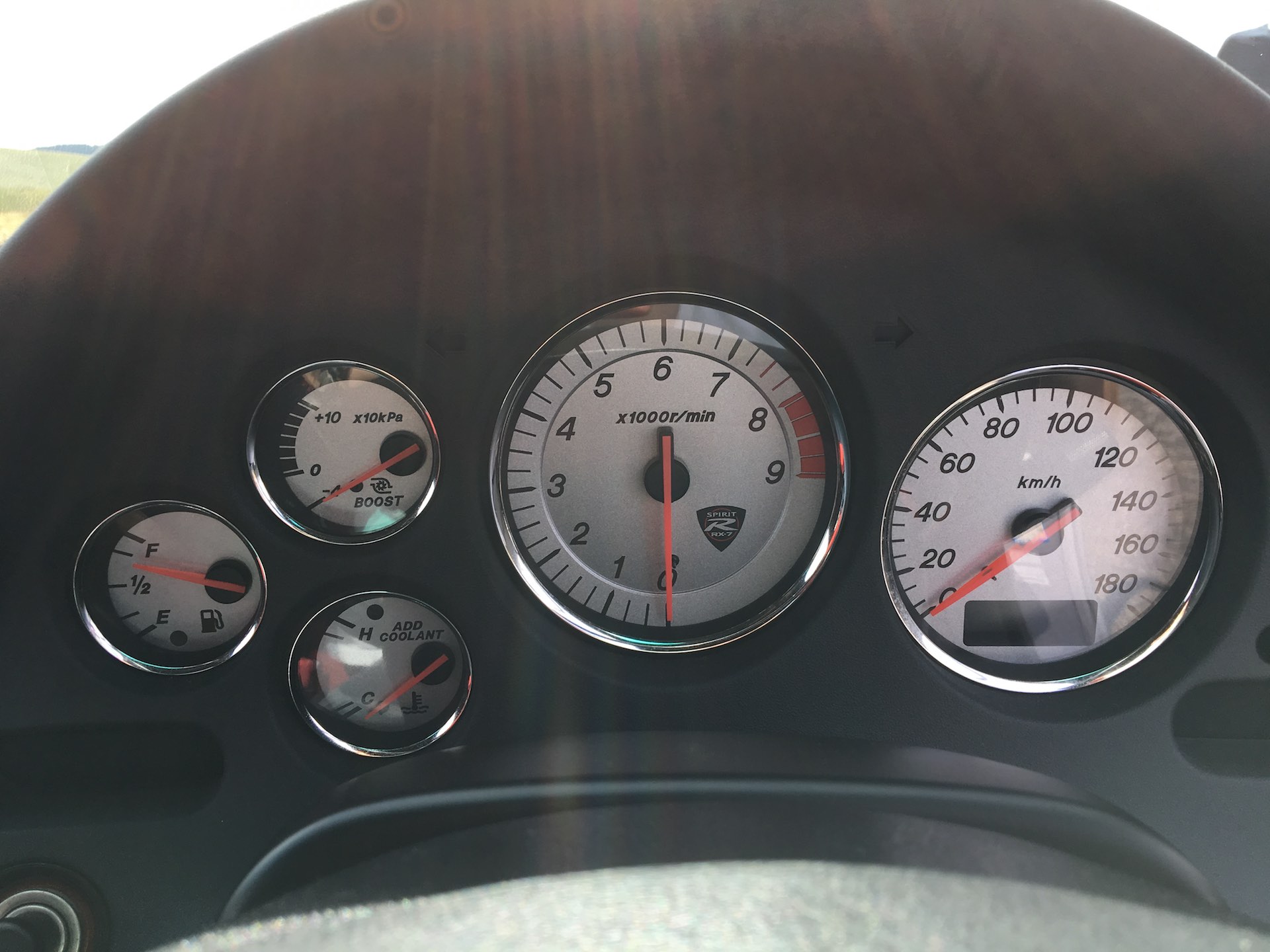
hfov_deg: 61.7
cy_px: 476
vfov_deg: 48.2
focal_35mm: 29
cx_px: 635
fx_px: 1064
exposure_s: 1/240
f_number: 2.2
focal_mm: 4.15
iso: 25
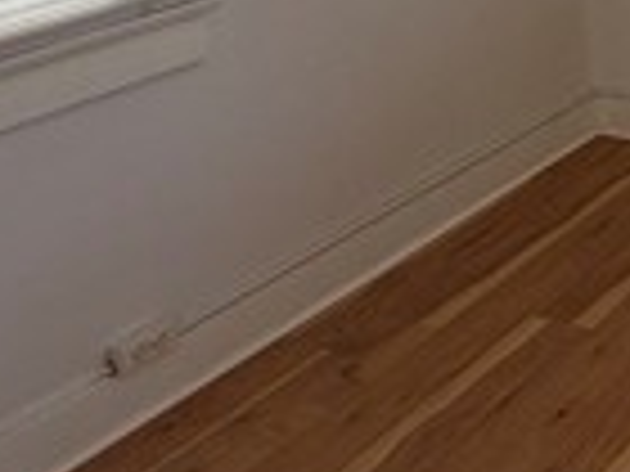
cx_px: 954
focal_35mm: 64
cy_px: -180
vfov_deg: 20.5
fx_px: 1165
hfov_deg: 23.8
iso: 50
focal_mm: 2.22
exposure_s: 1/214
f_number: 2.2
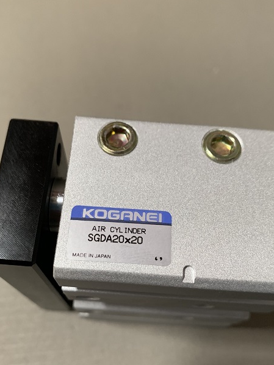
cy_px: 182
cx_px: 130
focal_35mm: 35
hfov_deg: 40.7
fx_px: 370
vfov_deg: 52.6
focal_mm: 4.25
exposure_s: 1/60
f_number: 1.8
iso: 200
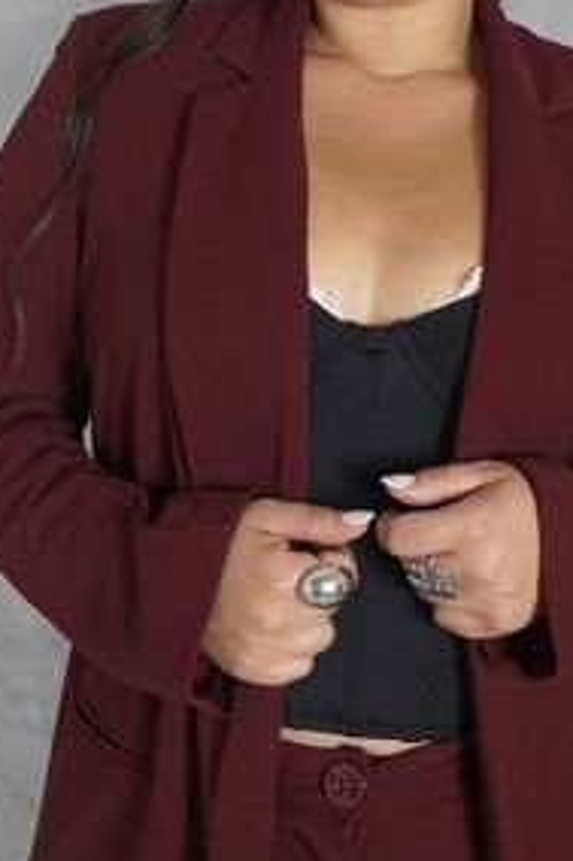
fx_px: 1362
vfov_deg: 35.0
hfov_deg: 23.8
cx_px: 294
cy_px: 347
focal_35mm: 57
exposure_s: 1/160
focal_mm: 18
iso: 1000
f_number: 4
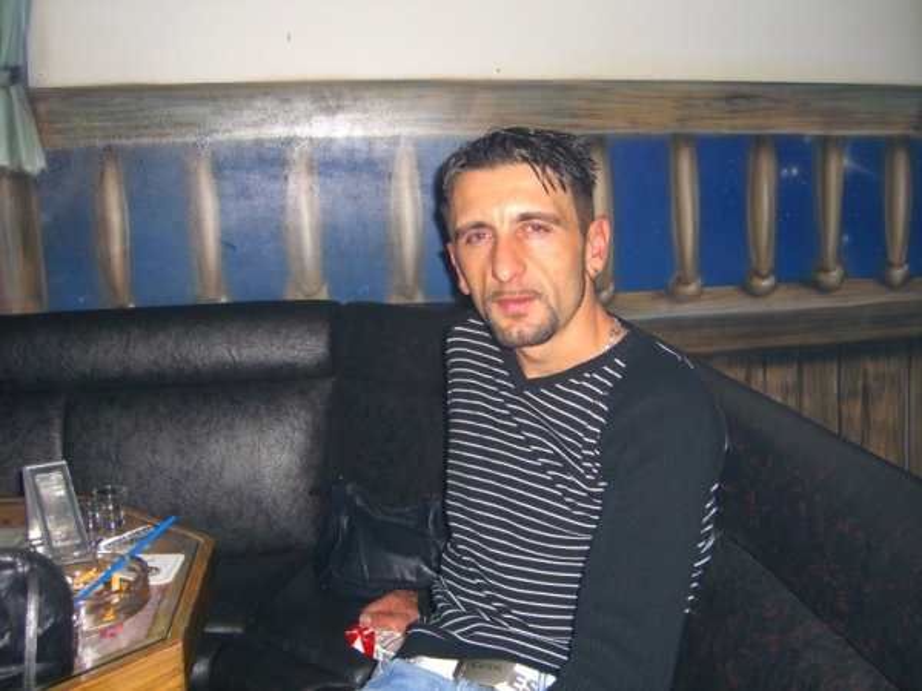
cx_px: 461
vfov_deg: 37.7
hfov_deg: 49.0
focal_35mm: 38
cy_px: 346
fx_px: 1012
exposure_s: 1/60
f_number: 2.8
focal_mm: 7.9
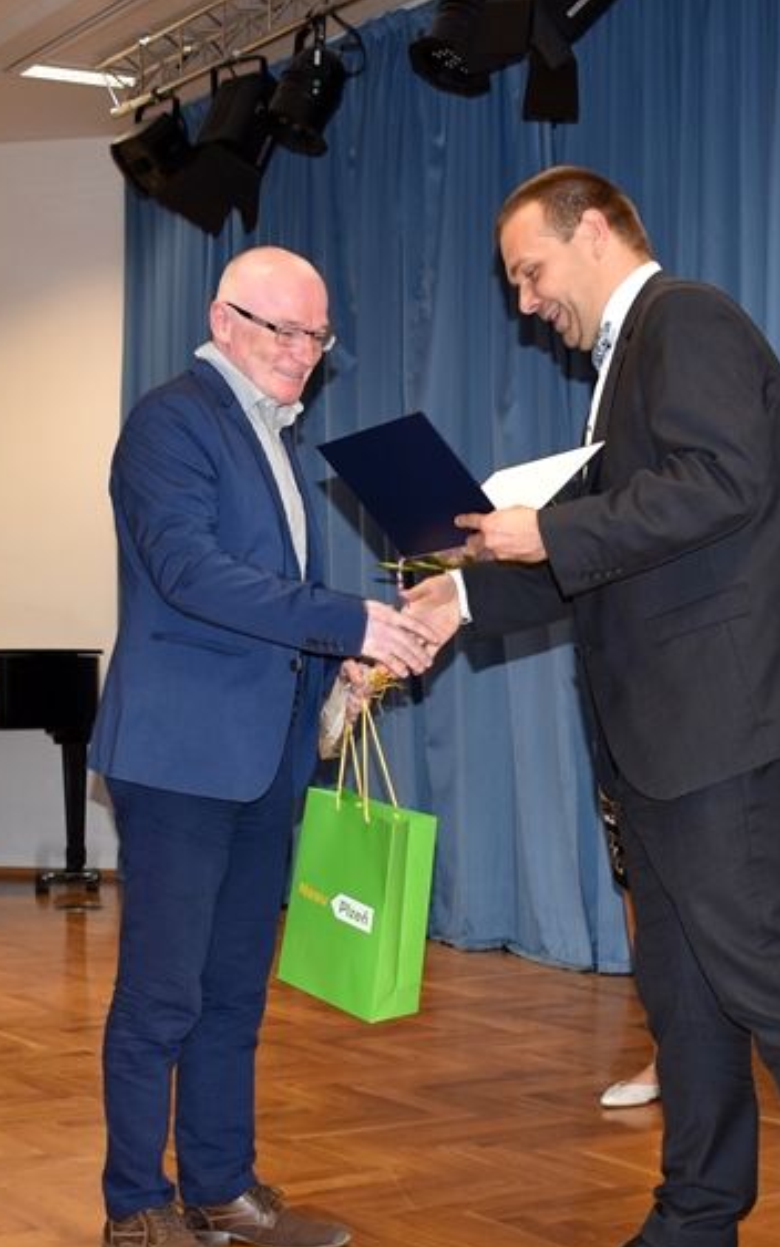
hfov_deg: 20.3
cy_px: 739
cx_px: 326
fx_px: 2174
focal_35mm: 64
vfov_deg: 31.9
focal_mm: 23
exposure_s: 1/60
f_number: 3.8
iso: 360
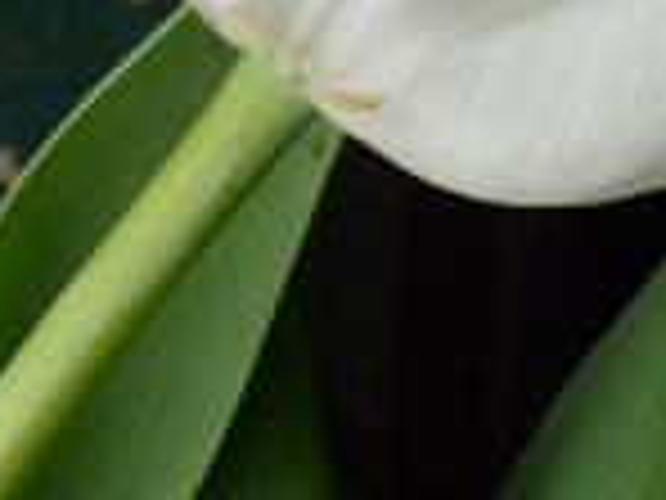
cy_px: -108
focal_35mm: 377
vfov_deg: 3.9
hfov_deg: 5.2
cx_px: 963
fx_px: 7253
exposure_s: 1/125
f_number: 5.6
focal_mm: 20.6
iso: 250
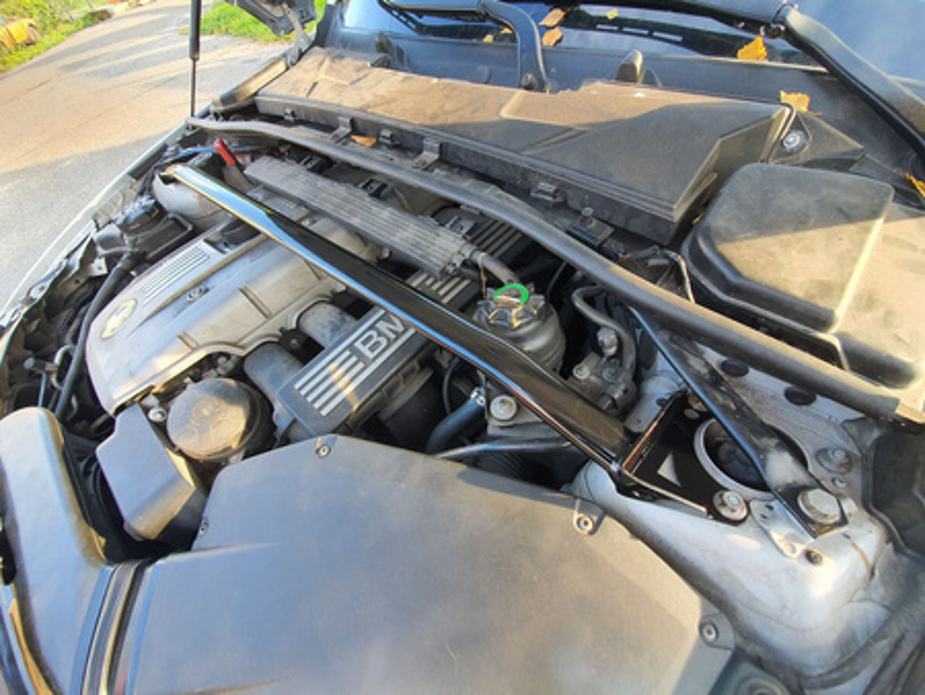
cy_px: 348
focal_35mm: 13
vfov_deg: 90.0
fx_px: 348
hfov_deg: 106.2
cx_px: 462
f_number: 2.2
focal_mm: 1.8
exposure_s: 1/50
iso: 80
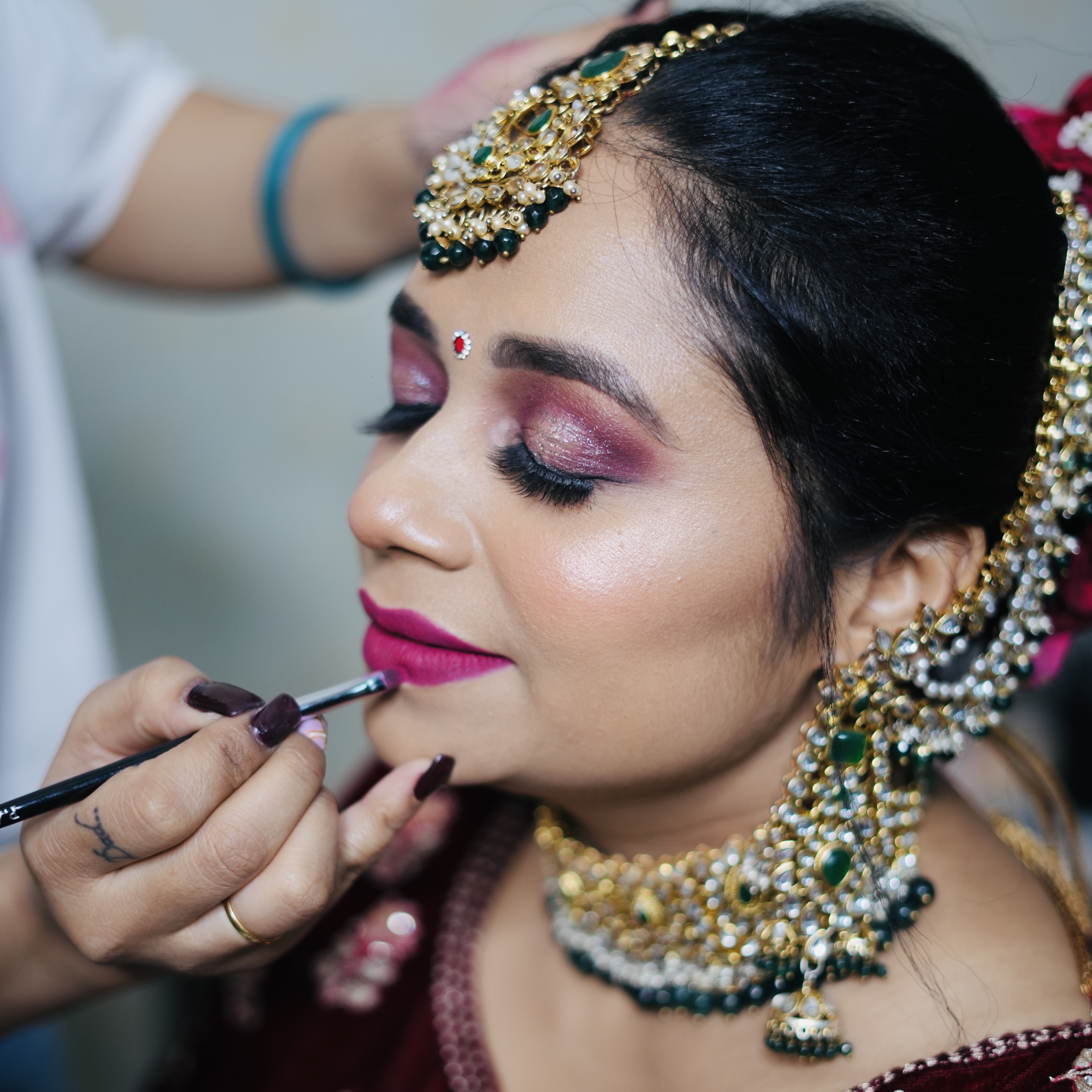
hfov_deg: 26.9
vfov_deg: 26.8
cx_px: 548
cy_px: 671
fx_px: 2284
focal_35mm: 64
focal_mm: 50
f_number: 1.8
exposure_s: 1/125
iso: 500
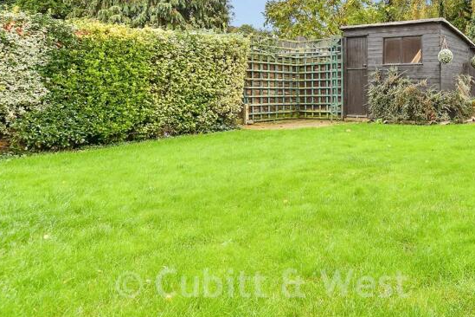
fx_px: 369
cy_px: 81
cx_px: 403
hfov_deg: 58.5
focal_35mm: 28
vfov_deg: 44.9
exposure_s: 1/50
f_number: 8
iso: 160
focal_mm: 10
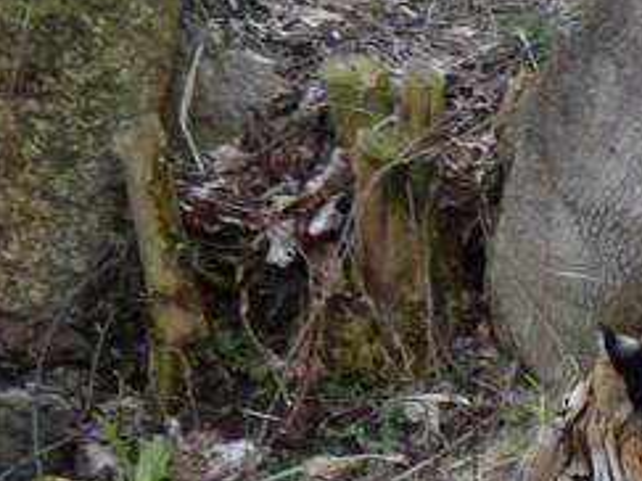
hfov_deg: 3.9
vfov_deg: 2.9
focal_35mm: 510
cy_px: 484
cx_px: 1004
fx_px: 9454
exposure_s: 1/200
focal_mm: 27.5
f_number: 3.7
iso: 400
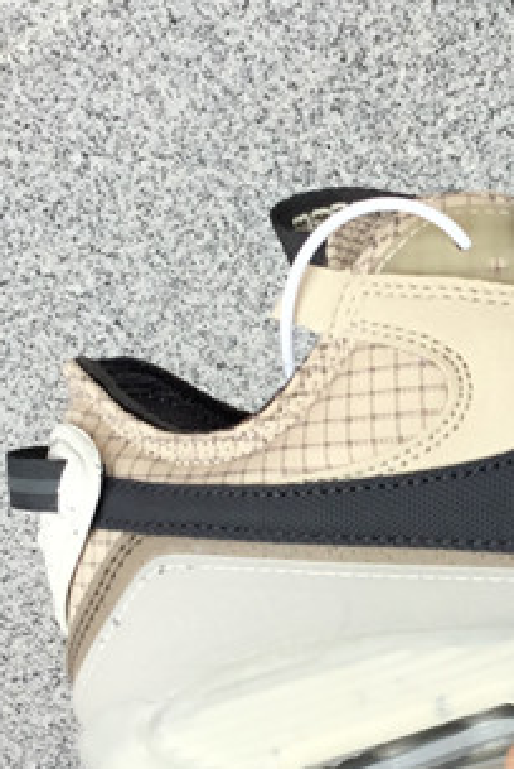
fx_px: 2030
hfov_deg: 14.0
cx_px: 602
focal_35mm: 95
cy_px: 463
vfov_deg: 21.4
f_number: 2.4
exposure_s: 1/113
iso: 25
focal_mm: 3.3
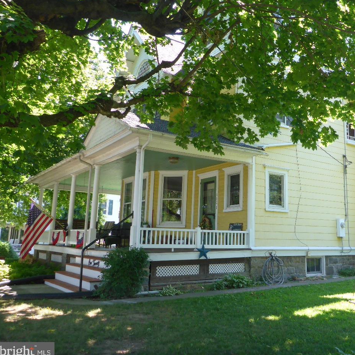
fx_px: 394
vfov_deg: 48.5
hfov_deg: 47.6
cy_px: 179
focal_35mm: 34
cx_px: 239
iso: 100
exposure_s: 1/100
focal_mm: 4.9
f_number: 3.3
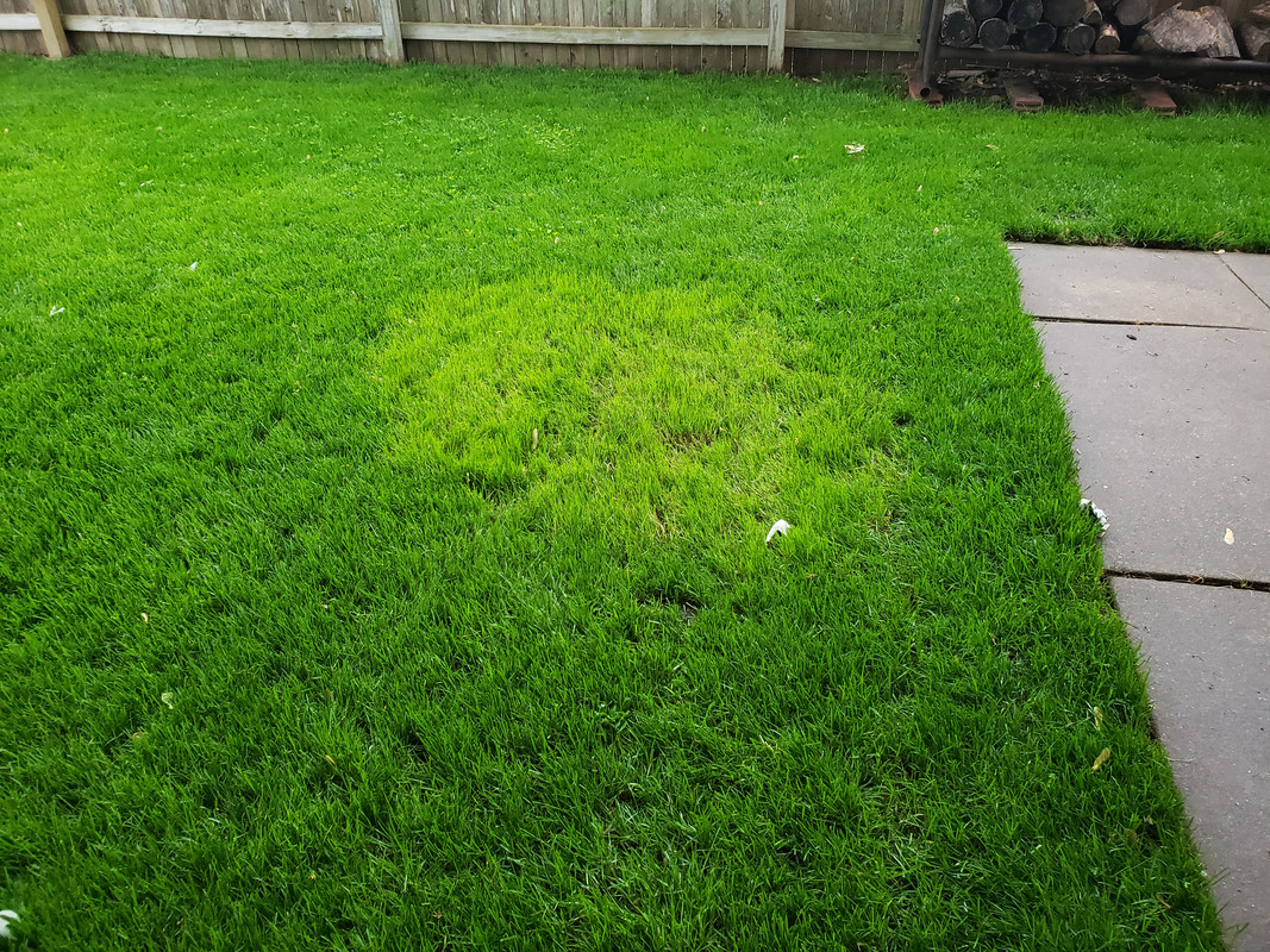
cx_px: 635
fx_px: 954
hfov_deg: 67.3
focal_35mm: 26
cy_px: 476
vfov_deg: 53.1
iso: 250
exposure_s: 1/31
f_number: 2.4
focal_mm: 4.3
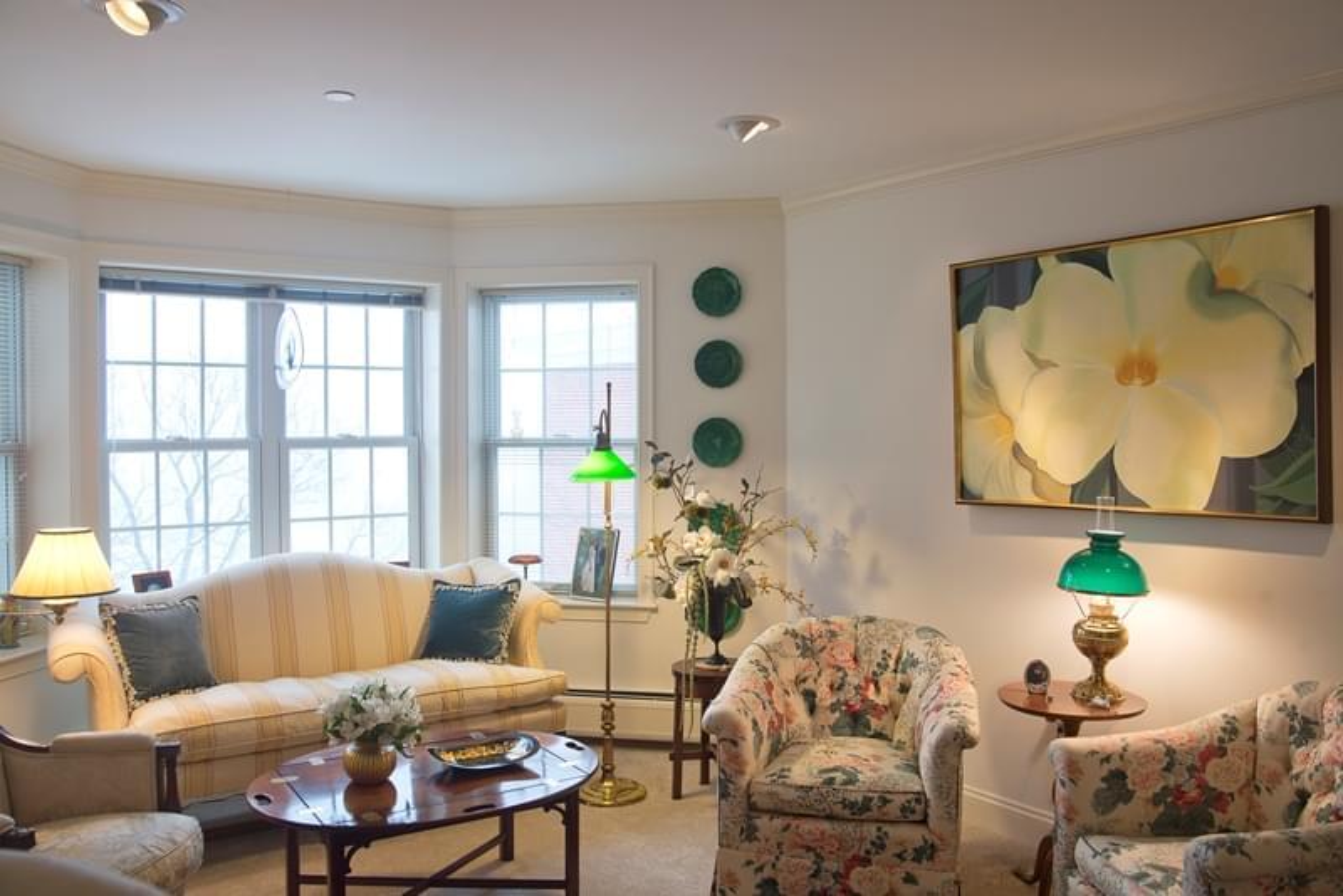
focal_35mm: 28
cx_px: 672
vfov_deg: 46.4
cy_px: 448
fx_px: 1045
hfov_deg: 65.5
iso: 100
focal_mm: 28
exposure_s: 1/8
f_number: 6.3
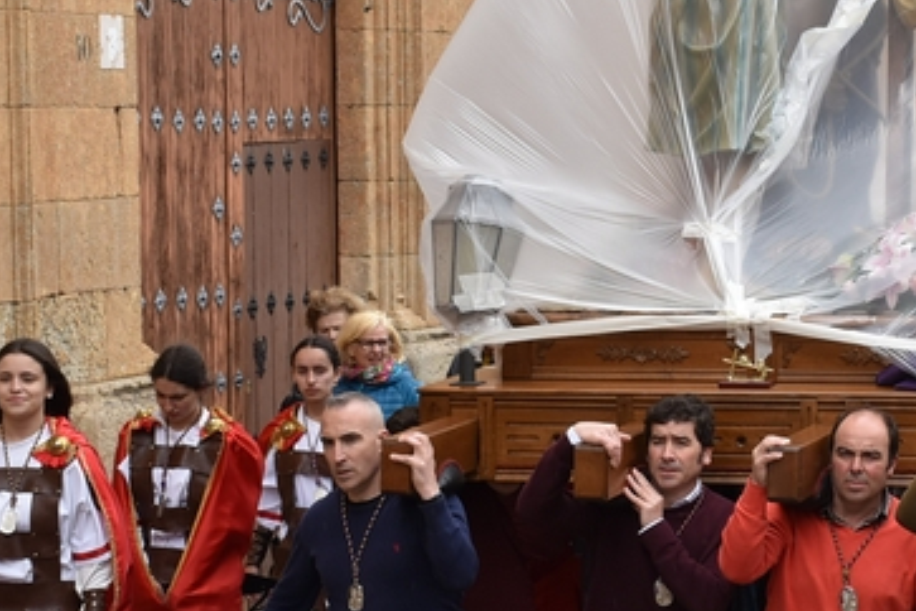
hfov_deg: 13.6
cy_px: 384
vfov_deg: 9.2
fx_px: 3791
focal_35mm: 149
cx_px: 868
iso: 360
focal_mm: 40
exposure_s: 1/250
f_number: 8
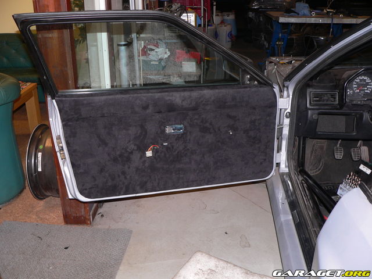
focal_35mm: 36
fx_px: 387
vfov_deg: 39.7
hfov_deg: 51.4
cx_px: 186
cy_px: 140
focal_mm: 6
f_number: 2.8
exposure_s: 1/60
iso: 100
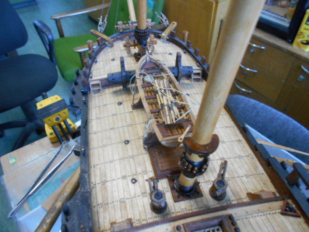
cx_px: 154
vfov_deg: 53.1
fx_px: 232
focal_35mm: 26
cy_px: 116
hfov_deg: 67.3
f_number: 3.2
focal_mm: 4.6
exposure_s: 1/25
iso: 400
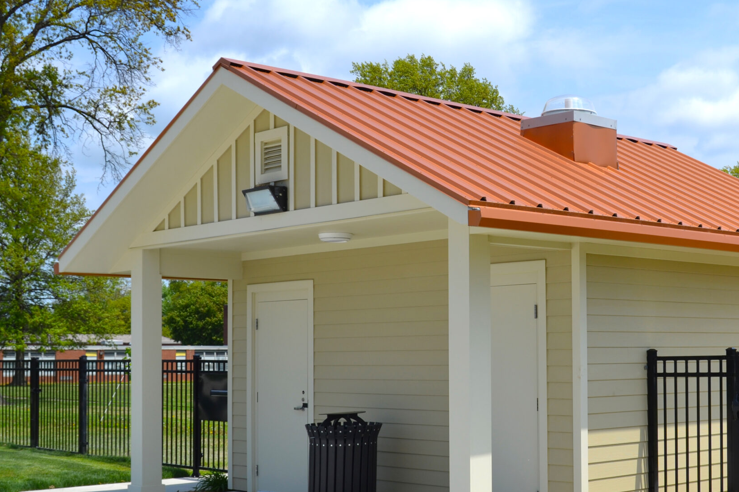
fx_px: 1149
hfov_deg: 35.2
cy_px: 295
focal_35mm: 56
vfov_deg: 24.1
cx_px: 508
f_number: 9
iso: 100
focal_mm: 24
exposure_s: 1/320
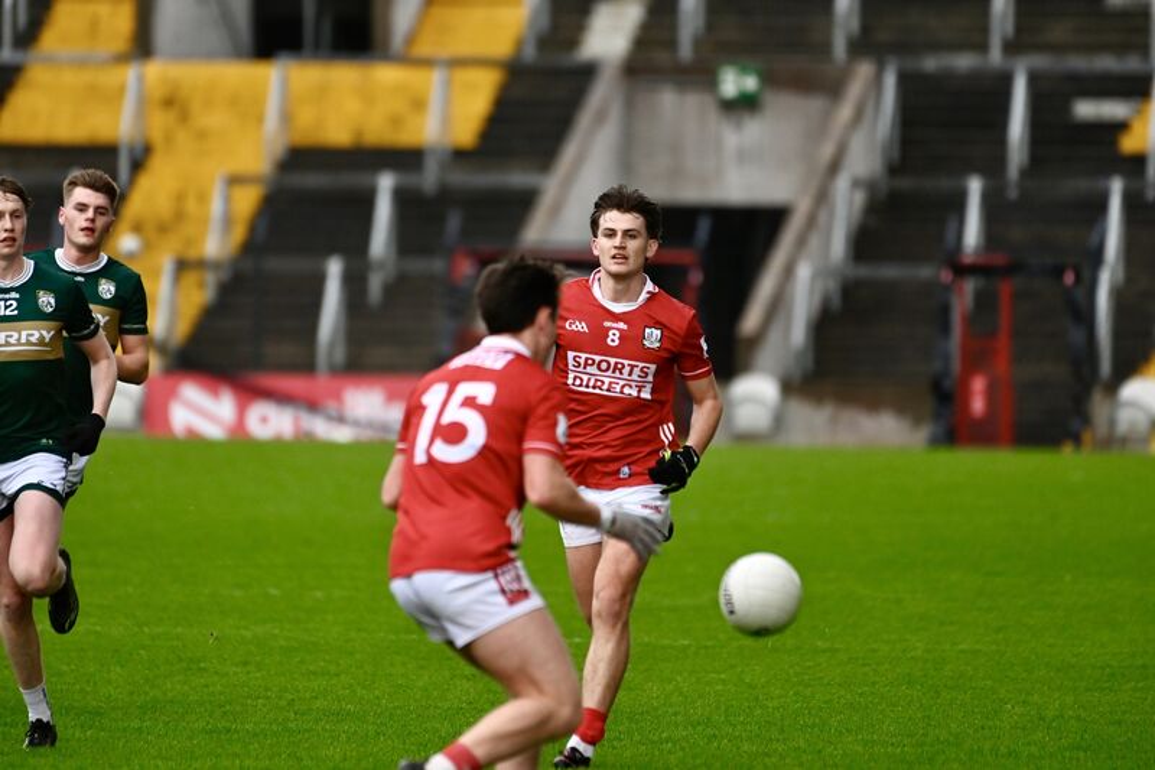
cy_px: 385
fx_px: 16037
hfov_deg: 4.1
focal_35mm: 500
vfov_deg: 2.7
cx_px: 578
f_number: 5.6
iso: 2800
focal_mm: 500
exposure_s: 1/1000
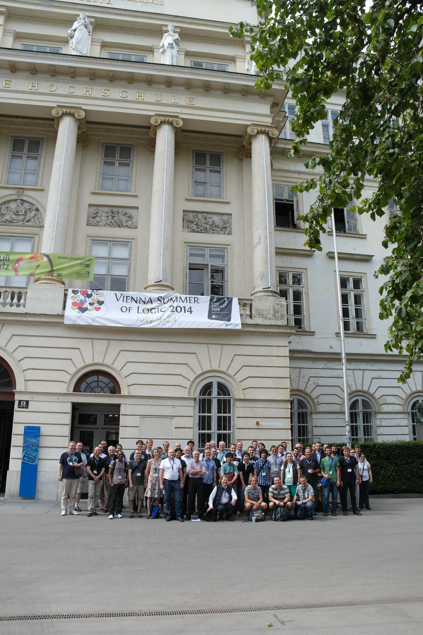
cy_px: 318
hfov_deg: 47.9
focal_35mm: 27
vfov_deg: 67.4
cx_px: 212
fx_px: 476
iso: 100
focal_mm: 18
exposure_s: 1/200
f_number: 5.6
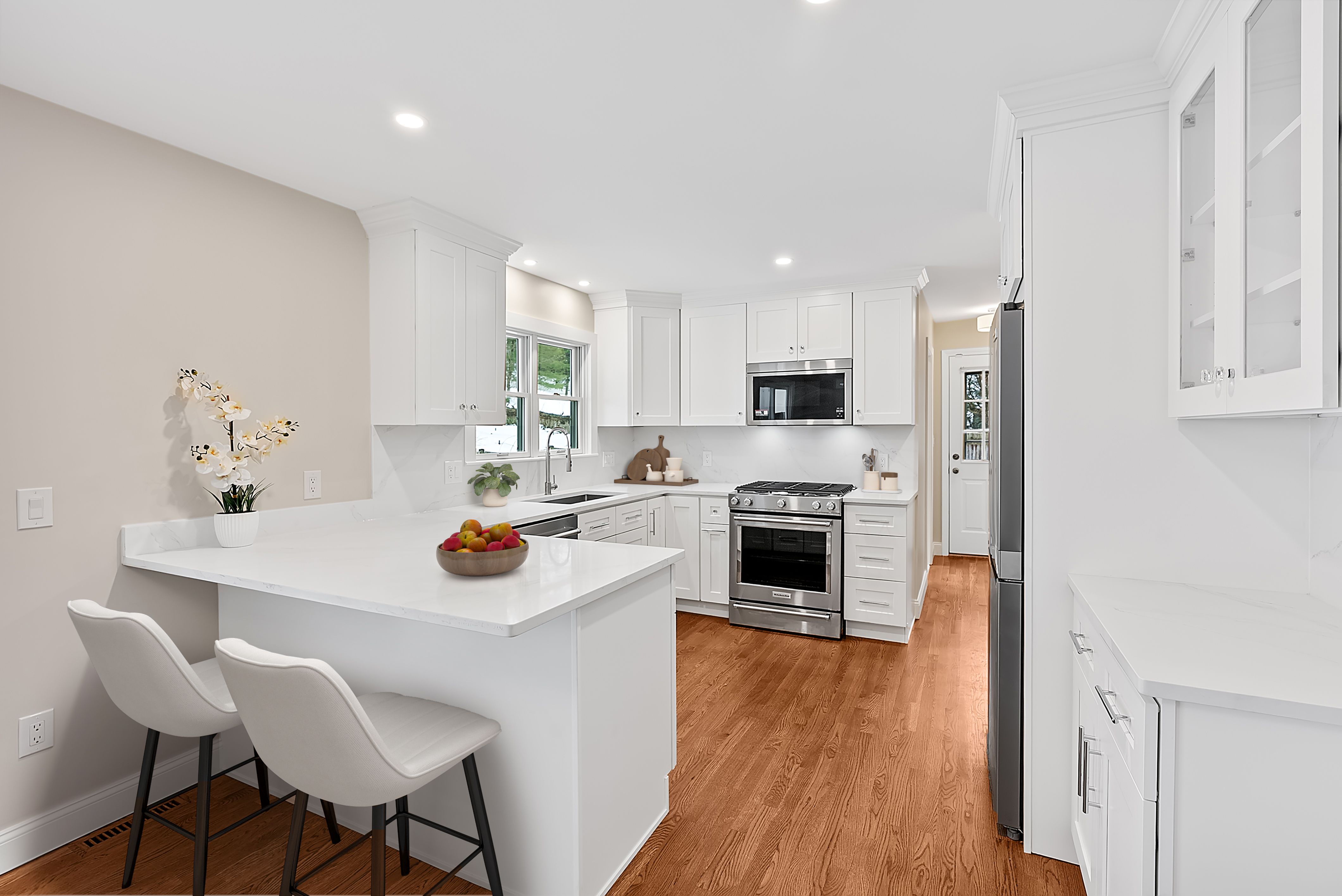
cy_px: 448
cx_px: 671
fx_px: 597
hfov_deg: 96.7
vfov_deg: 73.8
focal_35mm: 16
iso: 160
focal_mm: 16
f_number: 8
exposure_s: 1
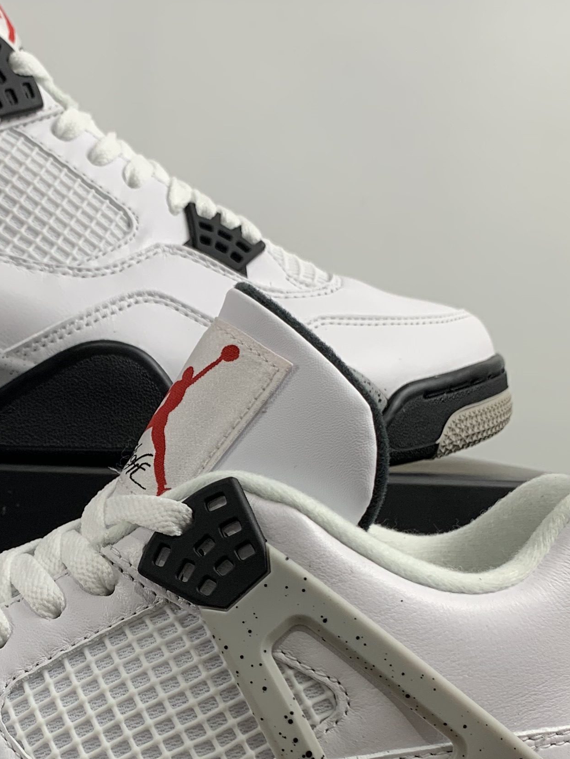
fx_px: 1383
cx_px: 66
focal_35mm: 63
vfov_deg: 30.3
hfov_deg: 22.8
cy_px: 557
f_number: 1.8
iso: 50
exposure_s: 1/121
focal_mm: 4.25
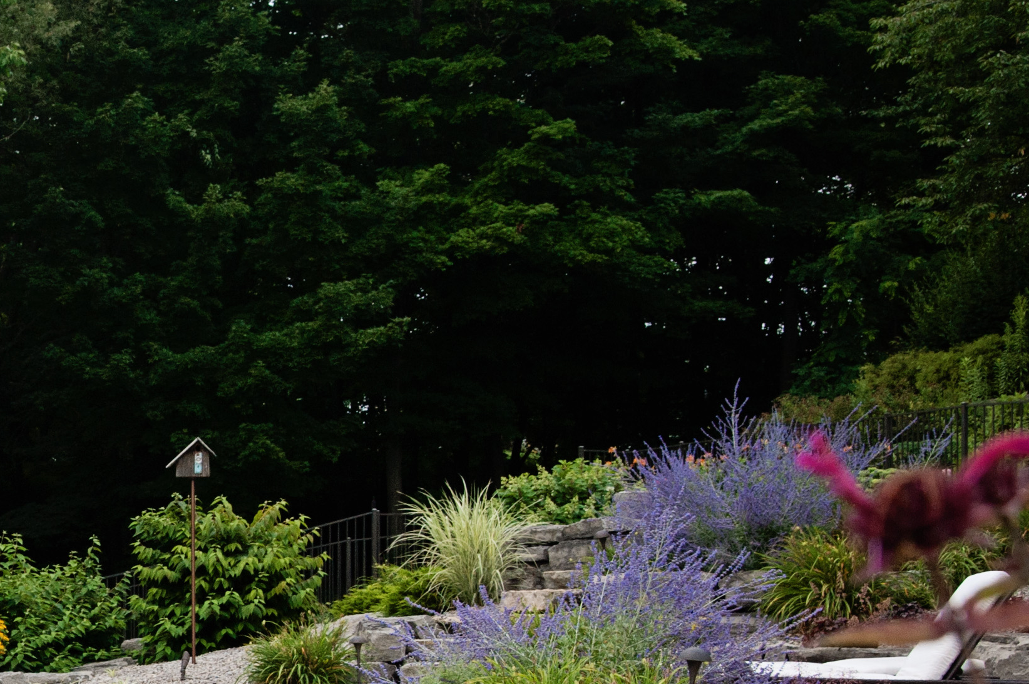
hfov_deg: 21.9
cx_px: -104
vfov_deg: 15.3
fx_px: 2514
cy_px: 641
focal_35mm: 88
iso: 400
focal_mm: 34
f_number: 8
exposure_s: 1/750
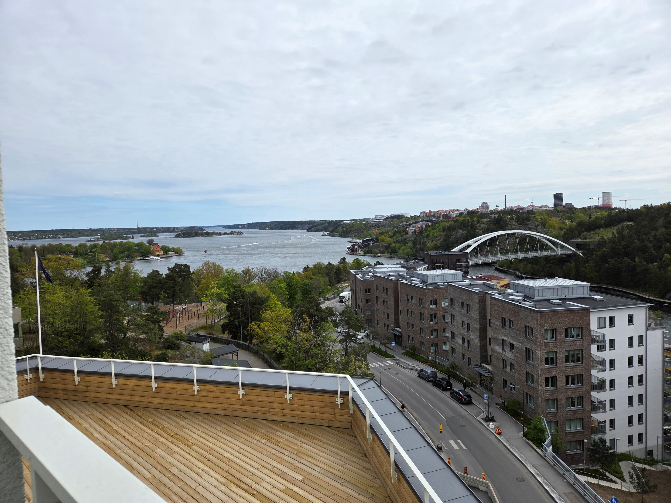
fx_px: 446
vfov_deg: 58.9
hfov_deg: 73.9
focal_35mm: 23
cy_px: 252
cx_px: 336
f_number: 1.8
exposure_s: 1/6034
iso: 80
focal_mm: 5.4
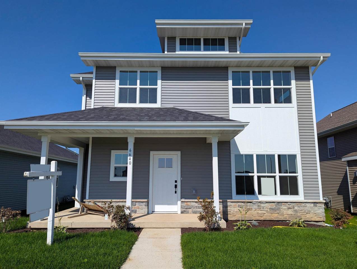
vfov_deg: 56.9
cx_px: 178
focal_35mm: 24
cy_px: 134
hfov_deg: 71.5
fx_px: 248
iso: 47
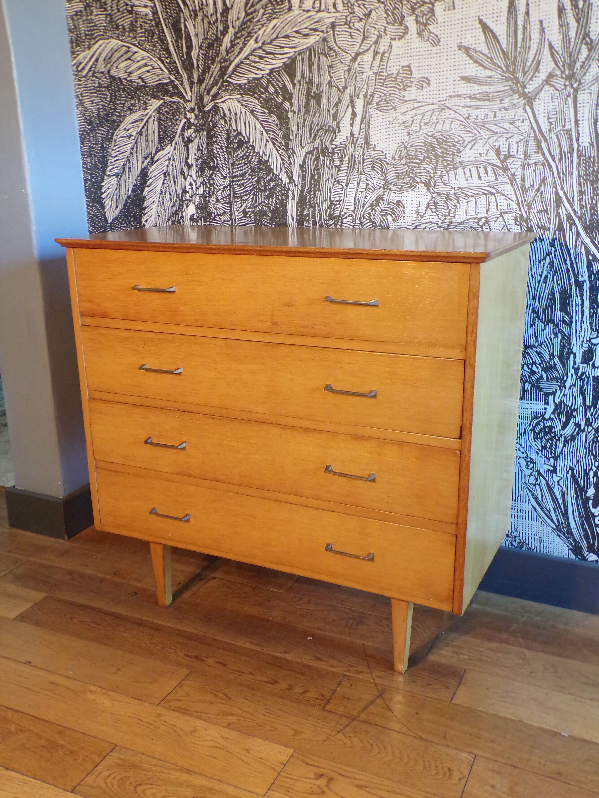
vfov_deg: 56.8
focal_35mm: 32
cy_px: 399
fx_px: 738
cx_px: 300
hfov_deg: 44.2
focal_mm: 5.8
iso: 362
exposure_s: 1/17
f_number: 3.2
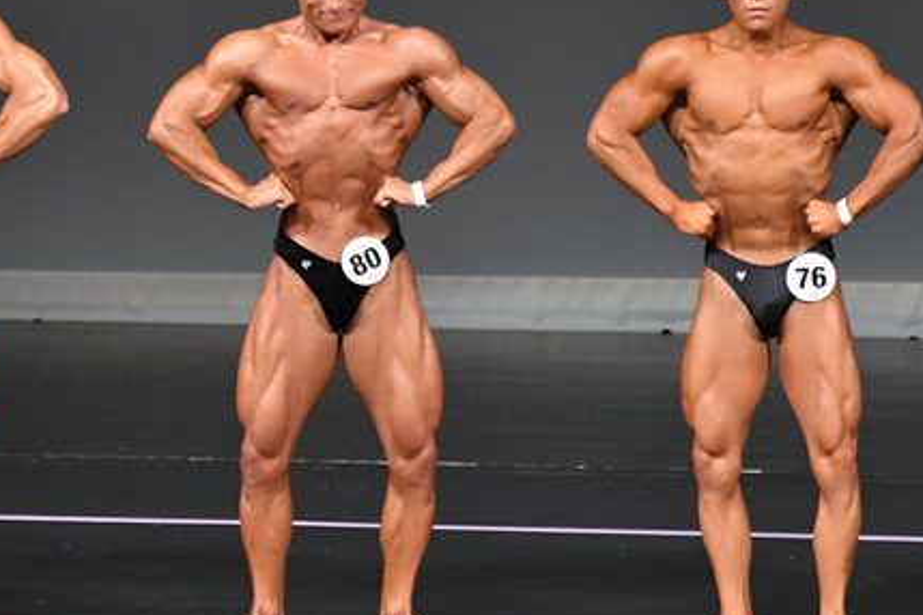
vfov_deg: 2.5
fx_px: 13895
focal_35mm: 542
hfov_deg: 3.8
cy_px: 219
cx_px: 229
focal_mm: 200
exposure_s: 1/400
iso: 5000
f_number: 5.6
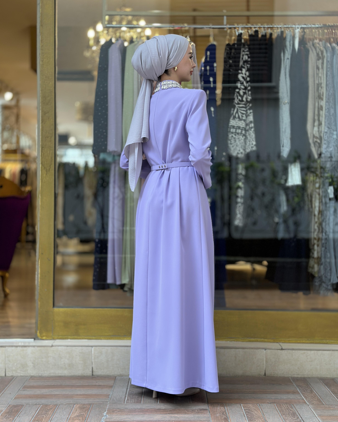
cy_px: 212
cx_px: 166
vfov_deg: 36.7
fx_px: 638
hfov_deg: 29.7
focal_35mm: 51
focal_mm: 6.86
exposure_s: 1/100
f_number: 1.78
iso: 100
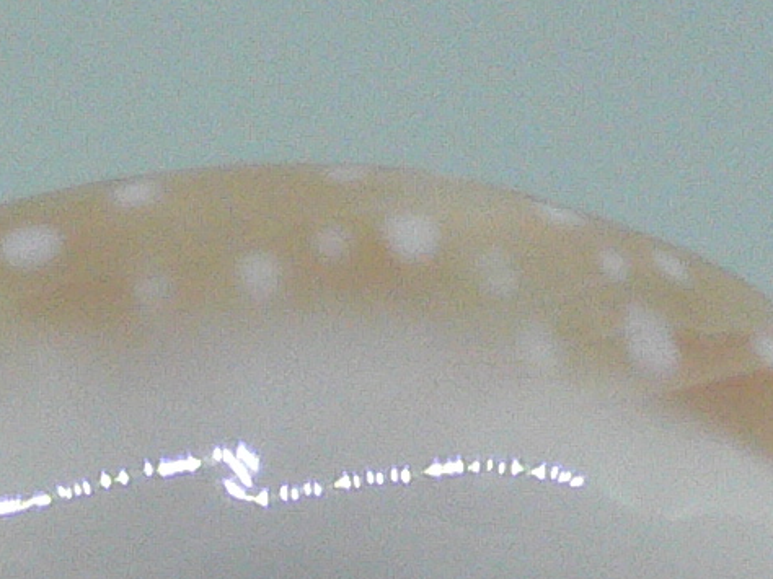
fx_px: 3326
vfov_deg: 9.6
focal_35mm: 149
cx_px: 75
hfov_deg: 13.1
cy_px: 948
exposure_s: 1/60
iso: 200
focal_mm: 4.6
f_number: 2.8
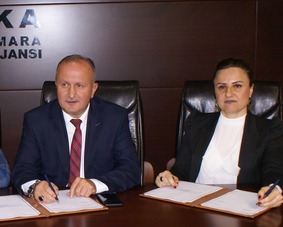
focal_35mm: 68
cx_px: 18
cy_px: 146
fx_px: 570
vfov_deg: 22.4
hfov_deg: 26.8
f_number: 5.6
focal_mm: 20
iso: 400
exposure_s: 1/60
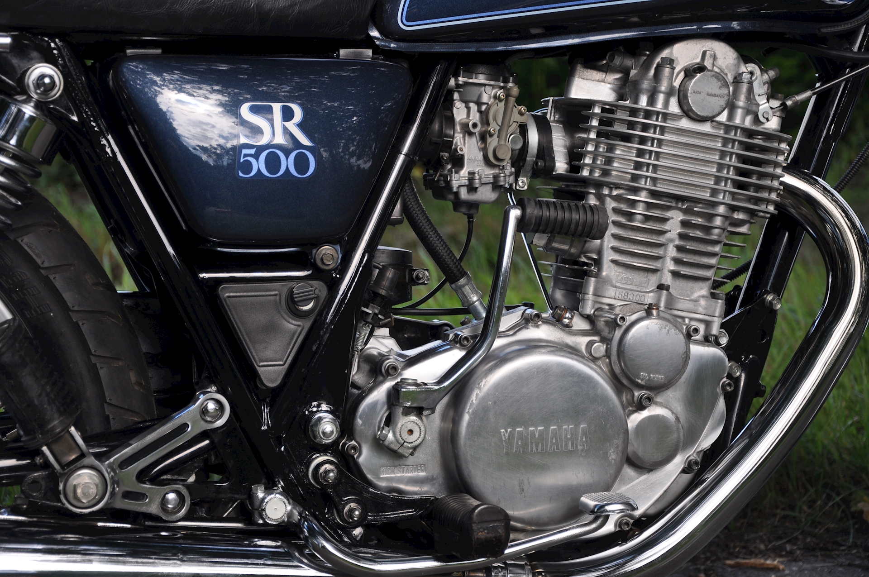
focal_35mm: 93
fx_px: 2242
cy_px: 288
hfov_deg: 21.9
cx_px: 434
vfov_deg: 14.7
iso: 200
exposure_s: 1/320
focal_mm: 62
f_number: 5.3
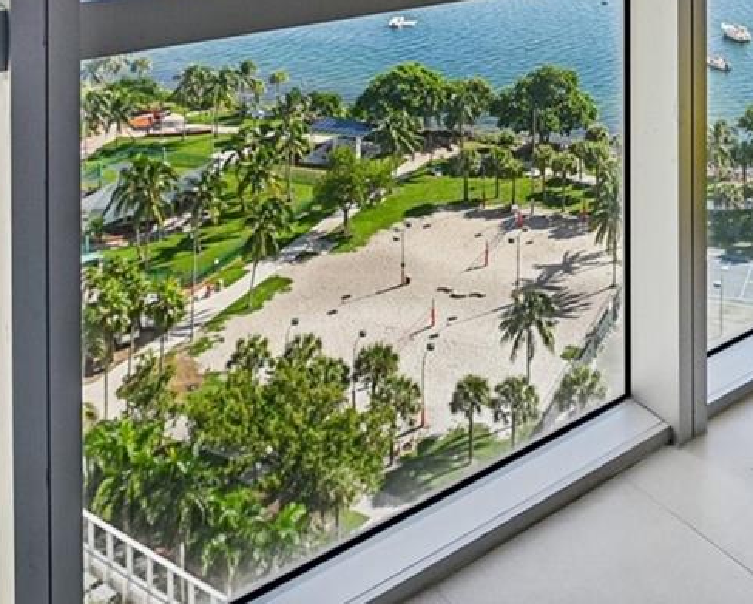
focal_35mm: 43
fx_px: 959
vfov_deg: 28.0
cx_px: 622
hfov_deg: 40.8
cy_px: -206
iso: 100
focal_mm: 14
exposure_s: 1/200
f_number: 5.6
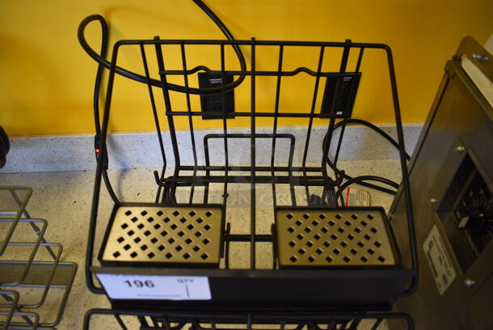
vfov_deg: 48.0
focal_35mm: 27
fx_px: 370
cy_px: 165
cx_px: 246
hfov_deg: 67.3
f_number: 3.5
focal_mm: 18
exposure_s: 1/125
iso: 800
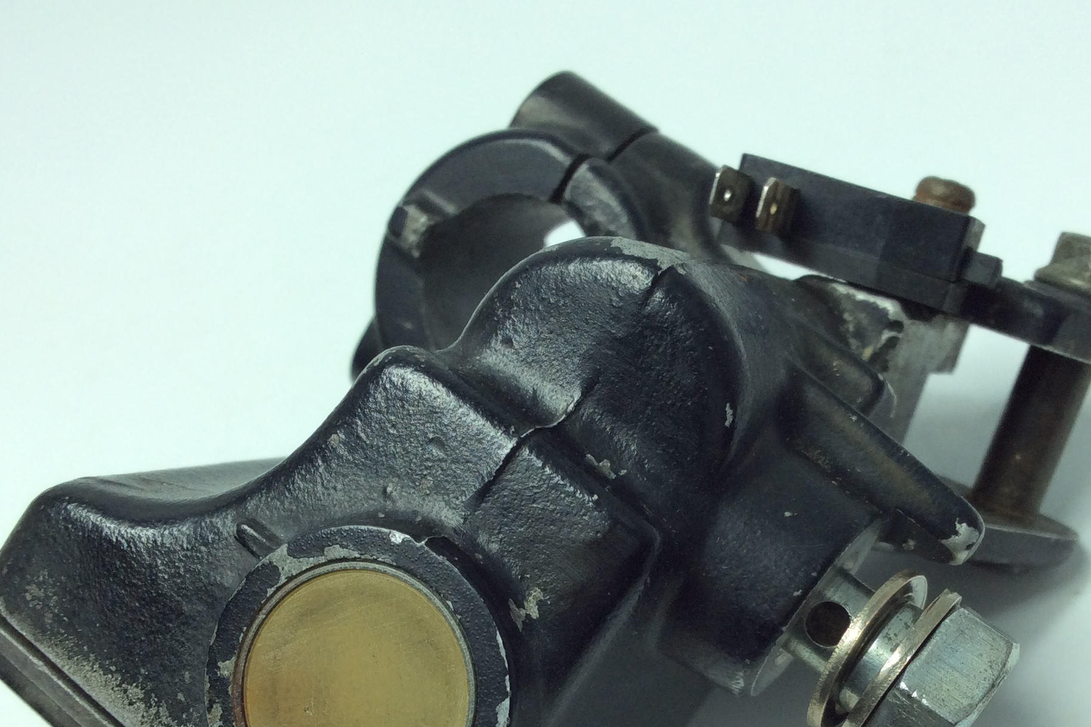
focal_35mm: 47
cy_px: 527
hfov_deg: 41.8
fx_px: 1424
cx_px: 624
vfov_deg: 28.3
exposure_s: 1/263
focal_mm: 3.3
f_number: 2.4
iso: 32
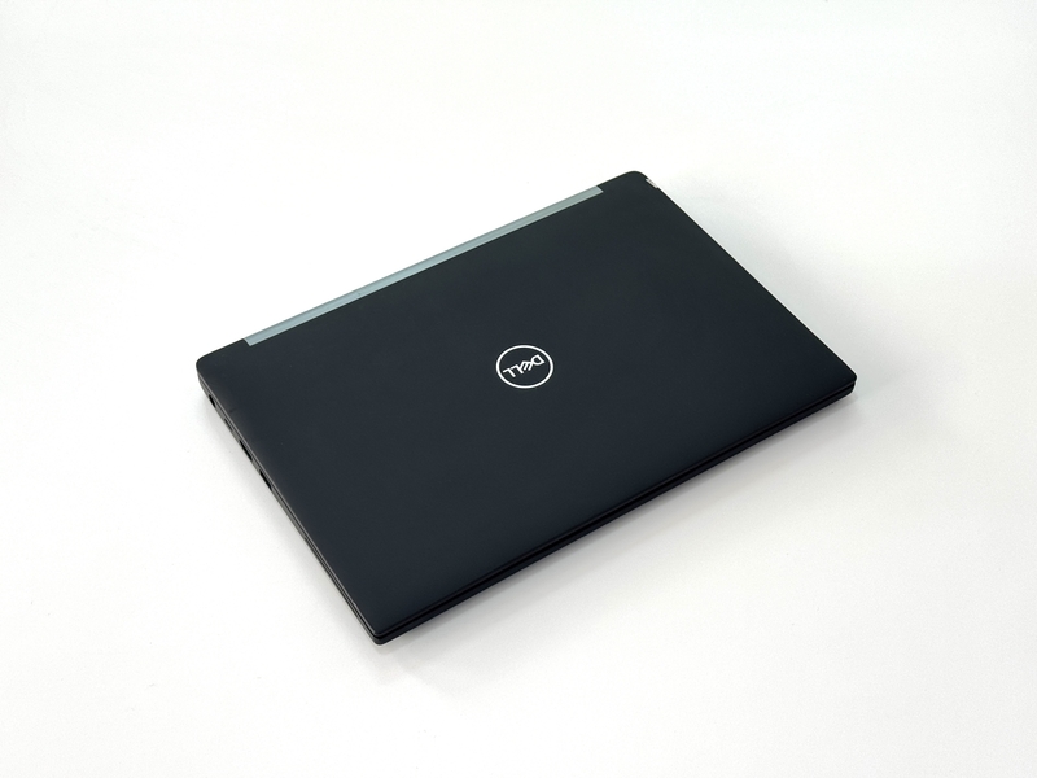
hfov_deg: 39.7
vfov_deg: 30.3
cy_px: 389
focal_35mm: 48
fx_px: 1438
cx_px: 518
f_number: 1.78
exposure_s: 1/228
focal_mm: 6.76
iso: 64
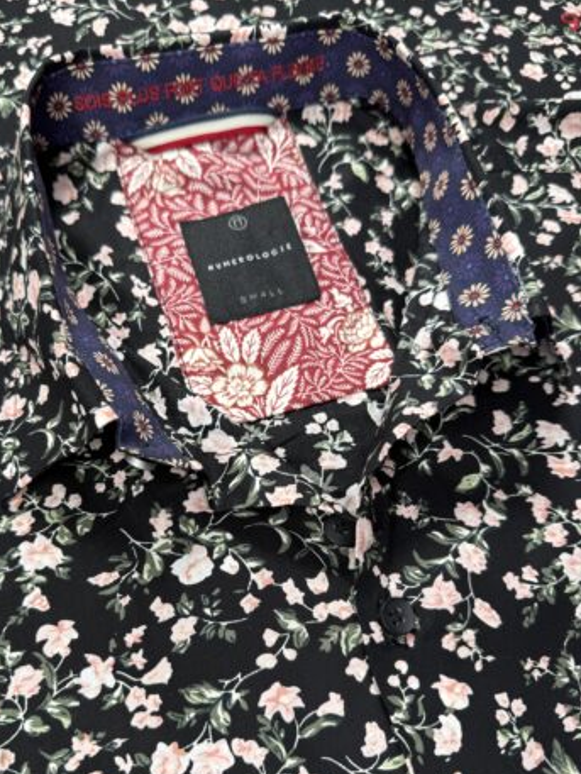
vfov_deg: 63.2
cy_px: 434
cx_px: 244
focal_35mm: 28
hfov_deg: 49.6
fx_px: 626
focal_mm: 6.76
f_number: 1.78
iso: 64
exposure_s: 1/169
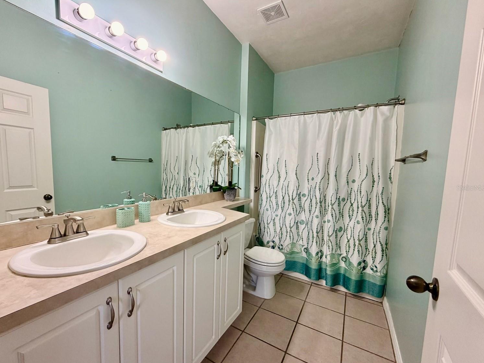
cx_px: 228
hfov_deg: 98.1
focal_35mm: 15
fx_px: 210
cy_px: 188
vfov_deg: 81.7
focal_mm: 2.22
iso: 200
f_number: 2.2
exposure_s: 1/120
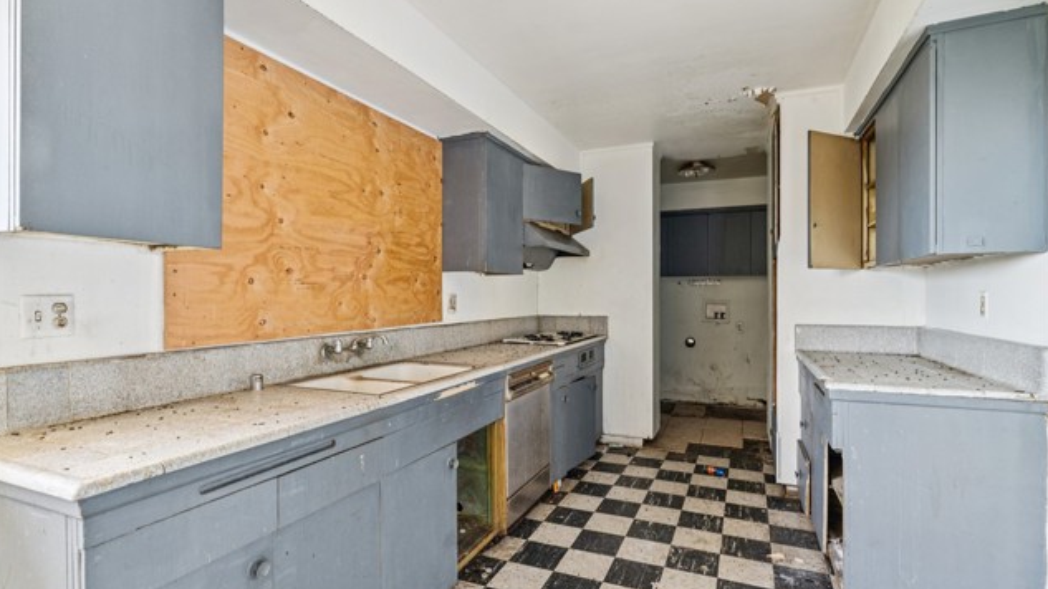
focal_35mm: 18
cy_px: 293
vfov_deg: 59.9
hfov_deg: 91.3
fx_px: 512
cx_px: 522
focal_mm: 17.4
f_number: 13
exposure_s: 2
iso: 100
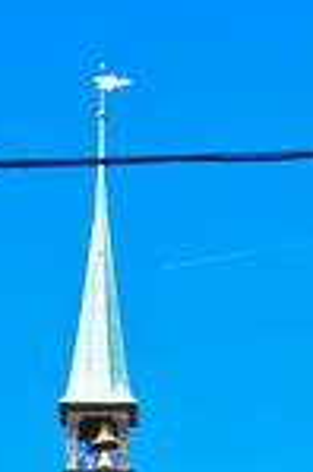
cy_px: 732
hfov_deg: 6.7
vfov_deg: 9.7
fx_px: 2679
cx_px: 131
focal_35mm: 205
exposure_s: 1/750
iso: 100
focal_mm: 35
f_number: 4
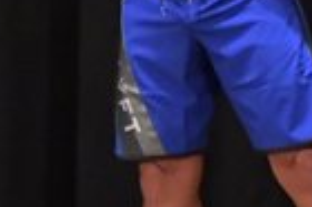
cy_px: -27
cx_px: 792
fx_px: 9678
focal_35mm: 1118
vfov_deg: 1.2
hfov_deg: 1.8
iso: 6400
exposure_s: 1/400
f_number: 5.6
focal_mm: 135
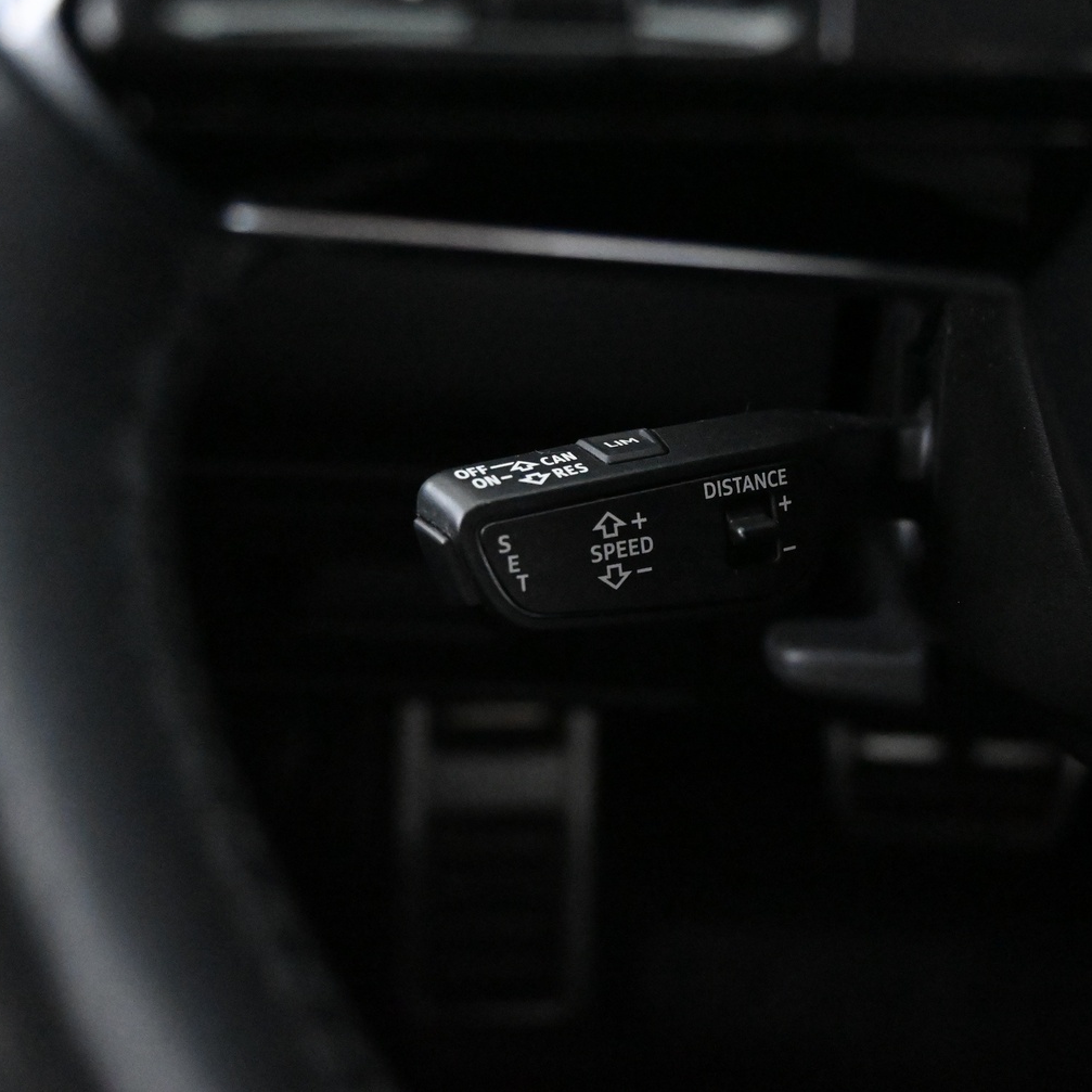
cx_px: 655
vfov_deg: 40.0
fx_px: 1500
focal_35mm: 42
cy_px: 509
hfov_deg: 39.8
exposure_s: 1/30
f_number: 3.8
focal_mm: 20.5
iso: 11400
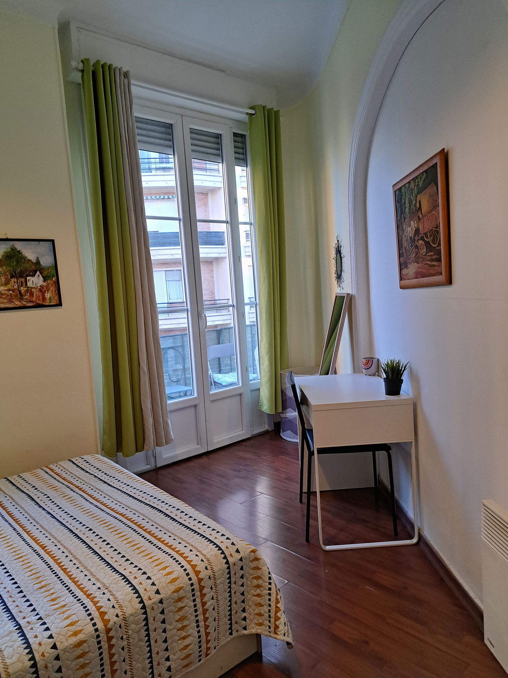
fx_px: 470
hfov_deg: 56.8
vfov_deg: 71.6
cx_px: 254
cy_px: 339
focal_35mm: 24
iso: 160
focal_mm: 5.23
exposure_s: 1/60
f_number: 1.8
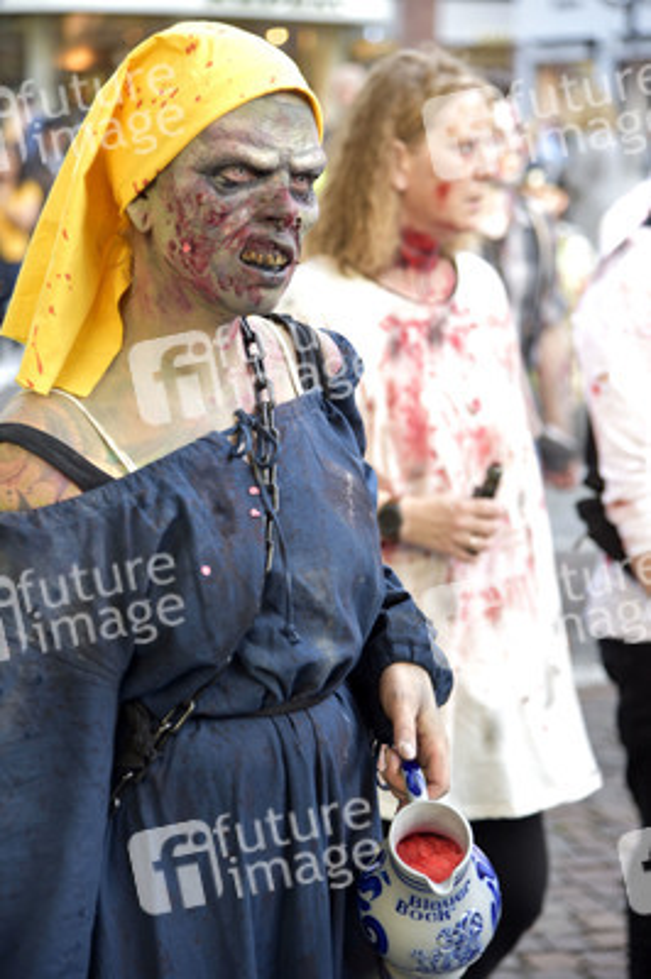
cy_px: 490
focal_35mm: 92
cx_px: 326
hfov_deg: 14.8
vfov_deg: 22.2
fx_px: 2500
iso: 400
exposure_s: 1/100
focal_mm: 92
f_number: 5
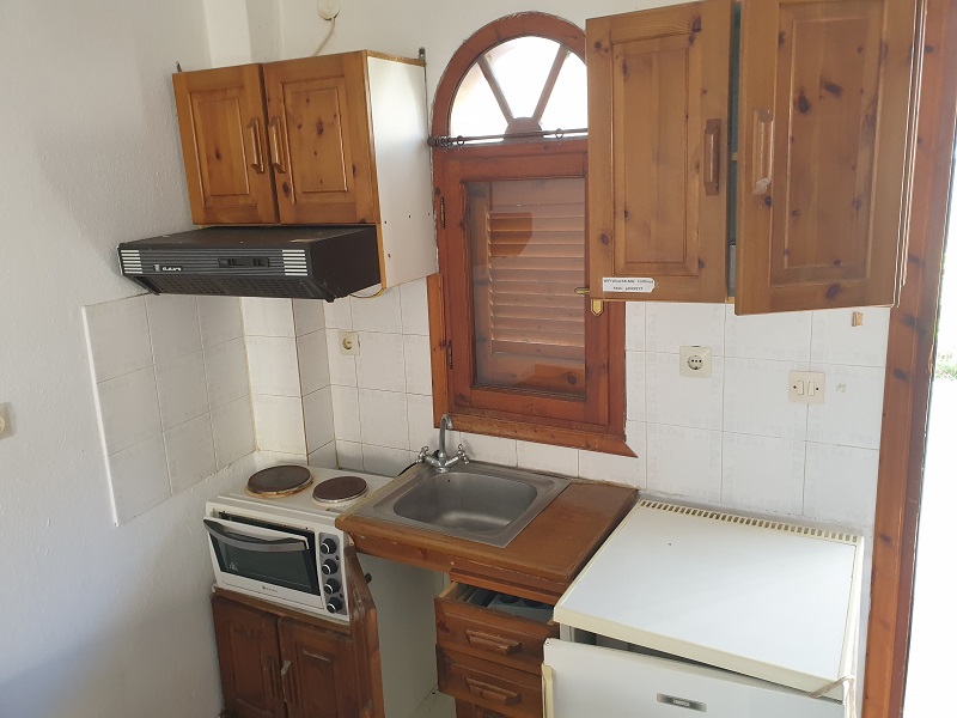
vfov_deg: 53.1
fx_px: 719
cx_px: 478
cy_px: 359
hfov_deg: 67.3
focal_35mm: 26
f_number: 2.4
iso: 200
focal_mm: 4.3
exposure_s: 1/60
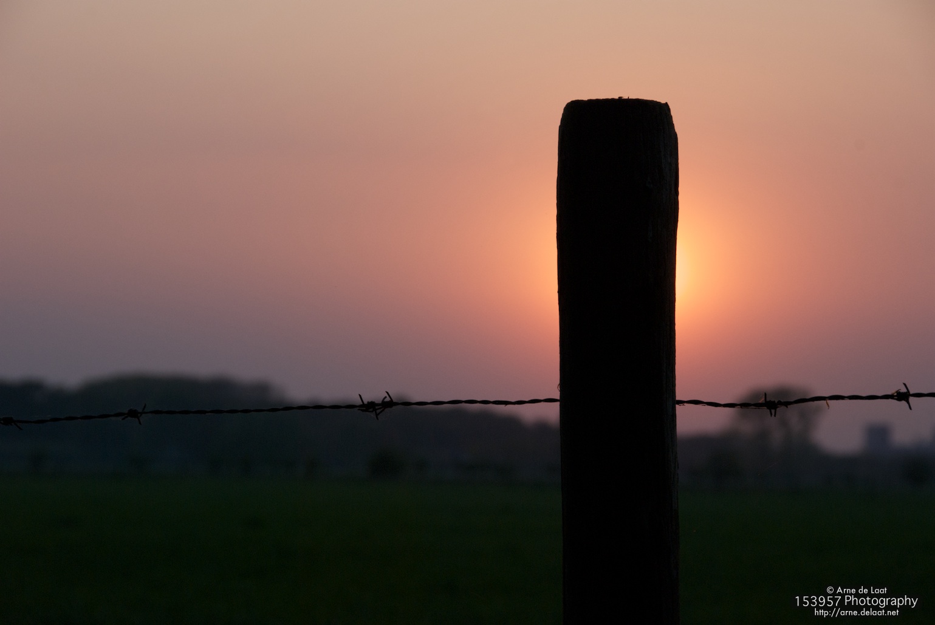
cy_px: 312
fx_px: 3704
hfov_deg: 14.4
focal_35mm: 142
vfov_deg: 9.6
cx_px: 468
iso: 400
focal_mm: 95
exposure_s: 1/250
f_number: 10
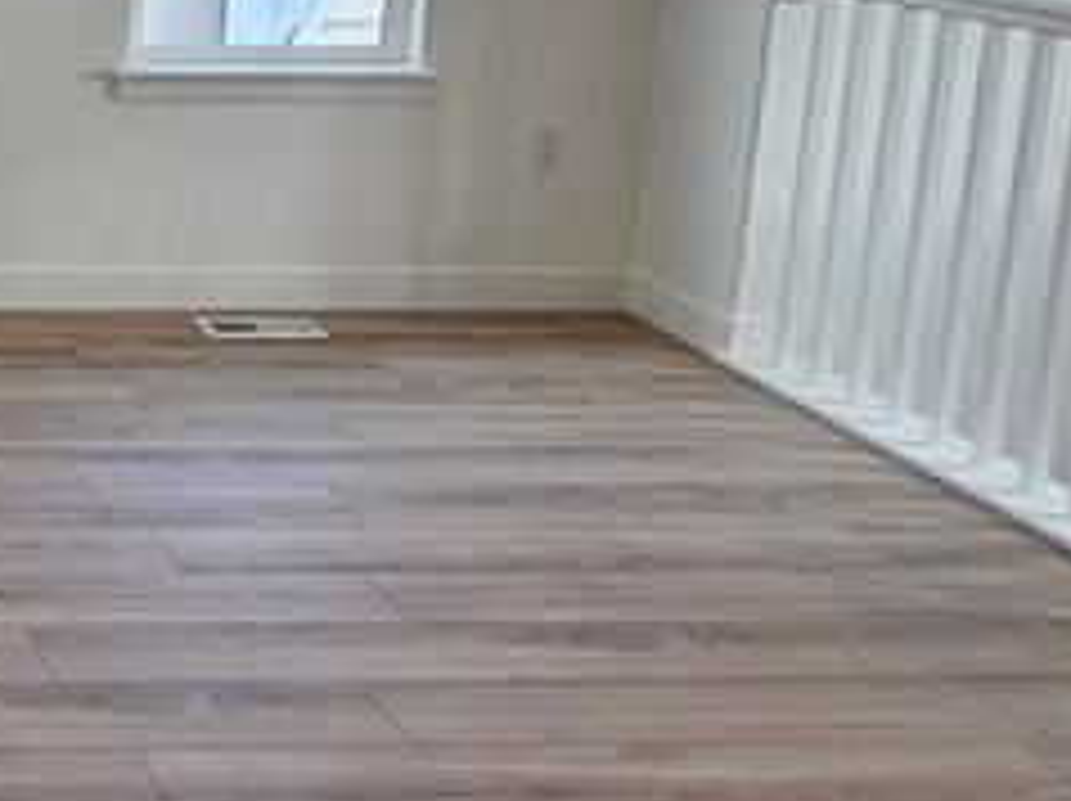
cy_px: 81
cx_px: -392
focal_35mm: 56
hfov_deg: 27.5
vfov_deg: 25.3
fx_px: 1731
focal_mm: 2.2
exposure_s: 1/120
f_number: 2.2
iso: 80
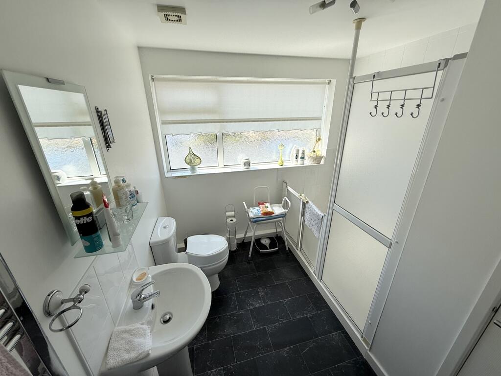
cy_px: 188
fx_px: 203
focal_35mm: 14
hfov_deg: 102.1
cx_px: 250
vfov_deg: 85.7
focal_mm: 2.22
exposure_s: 1/461
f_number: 2.2
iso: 64
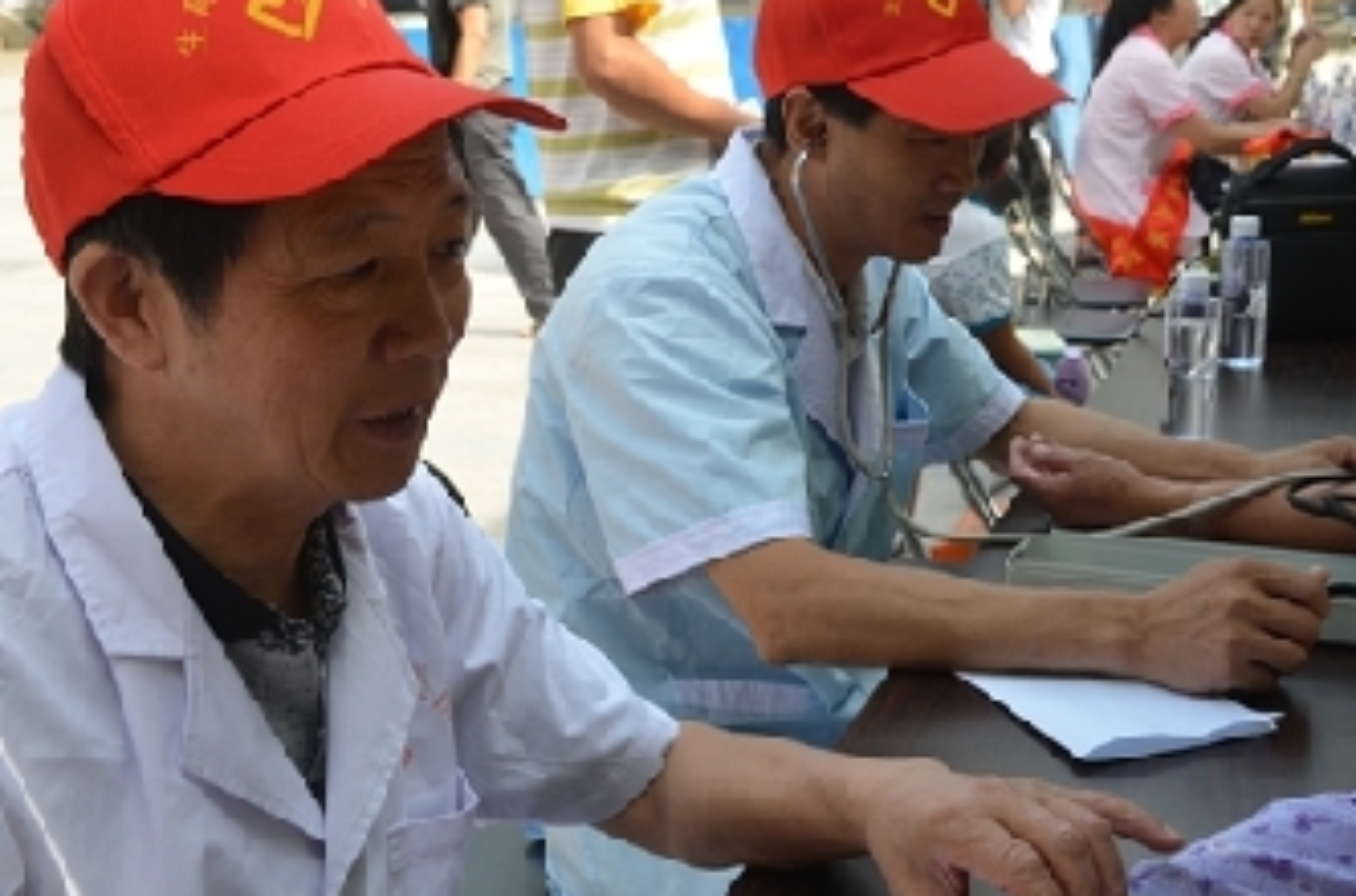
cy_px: 599
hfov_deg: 36.9
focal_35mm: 54
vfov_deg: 24.8
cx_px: 788
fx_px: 2028
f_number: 6.3
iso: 200
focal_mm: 24
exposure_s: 1/160
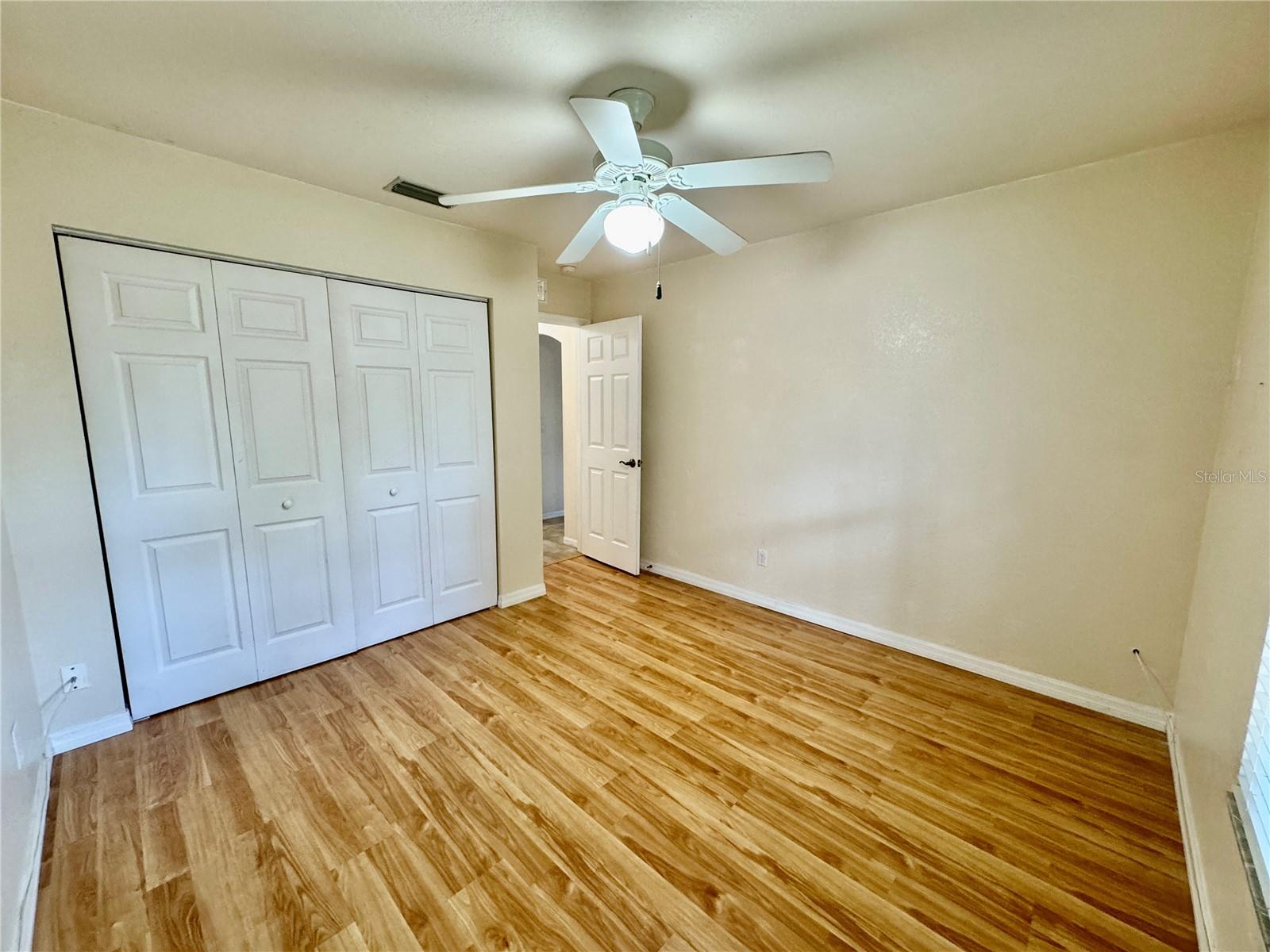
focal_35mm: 14
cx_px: 635
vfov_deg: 85.7
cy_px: 476
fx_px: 514
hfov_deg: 102.1
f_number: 2.2
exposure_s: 1/60
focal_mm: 2.22
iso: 250
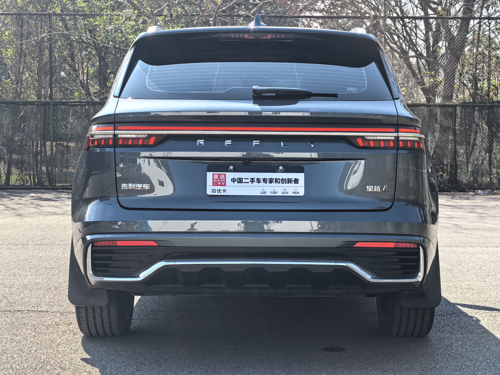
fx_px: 1069
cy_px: 188
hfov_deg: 26.3
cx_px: 250
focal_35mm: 74
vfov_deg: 19.9
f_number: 2
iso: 80
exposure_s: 1/3003
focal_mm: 6.98
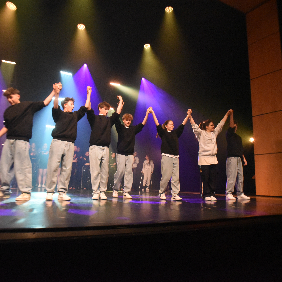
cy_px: 138
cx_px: 146
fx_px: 240
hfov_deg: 60.9
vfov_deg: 60.9
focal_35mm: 26
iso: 12800
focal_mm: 20
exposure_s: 1/320
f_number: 11
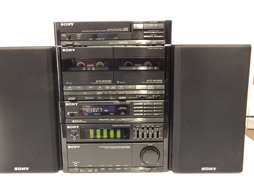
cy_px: 95
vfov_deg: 41.8
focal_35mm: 34
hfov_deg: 54.0
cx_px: 127
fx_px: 249
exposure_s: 1/8
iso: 400
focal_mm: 6.1
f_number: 3.3
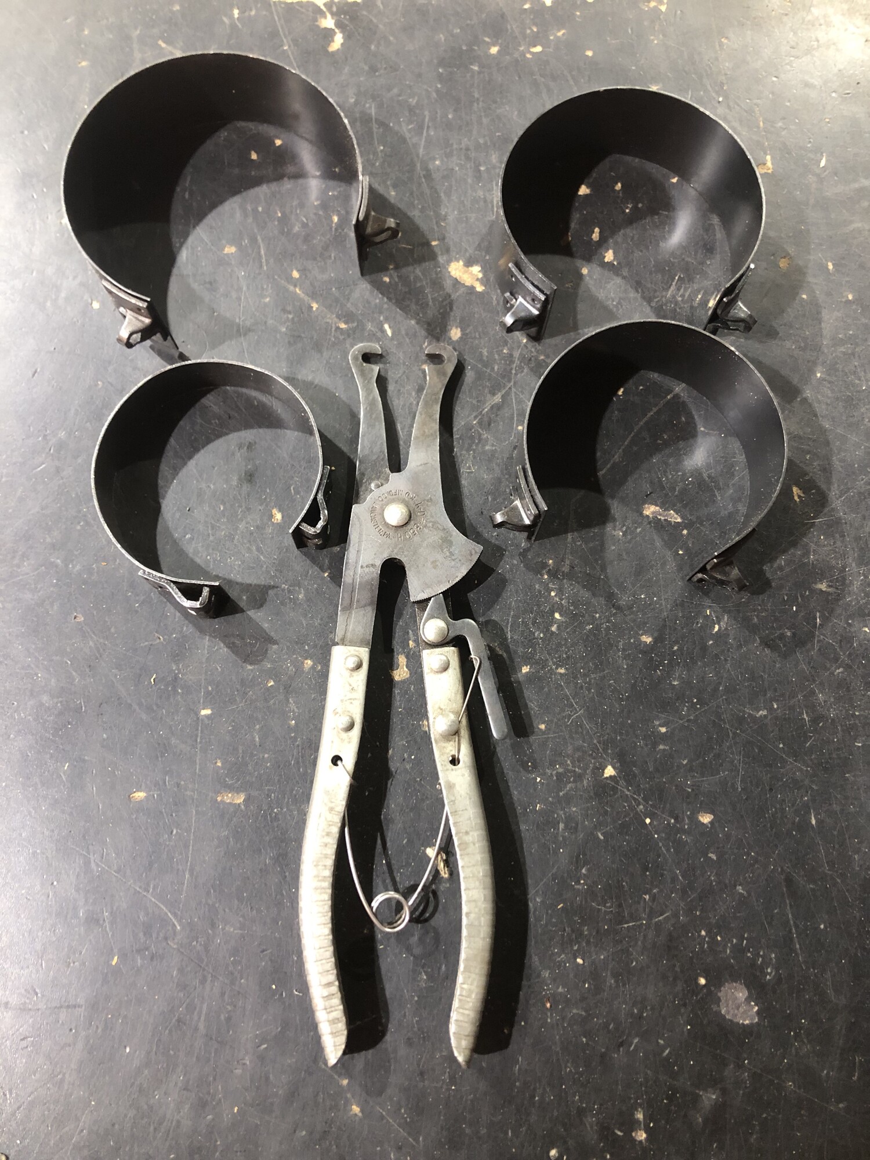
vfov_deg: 63.4
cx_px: 435
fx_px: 938
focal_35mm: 28
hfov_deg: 49.7
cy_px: 580
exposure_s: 1/7
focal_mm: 3.99
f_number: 1.8
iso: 80
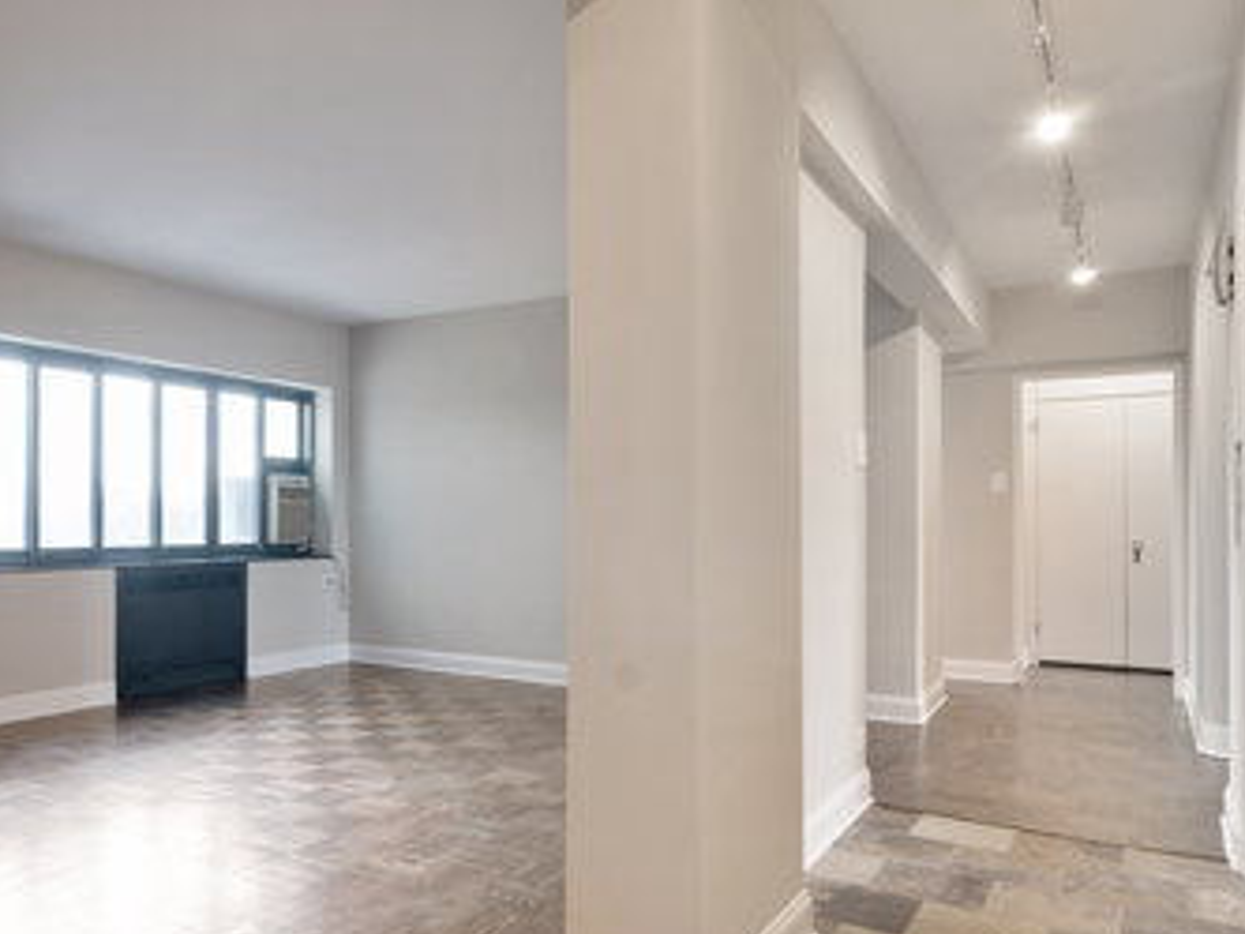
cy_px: 536
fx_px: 899
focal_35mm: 25
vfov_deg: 54.7
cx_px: 442
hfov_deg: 68.0
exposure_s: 1/4
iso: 200
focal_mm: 12
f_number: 8
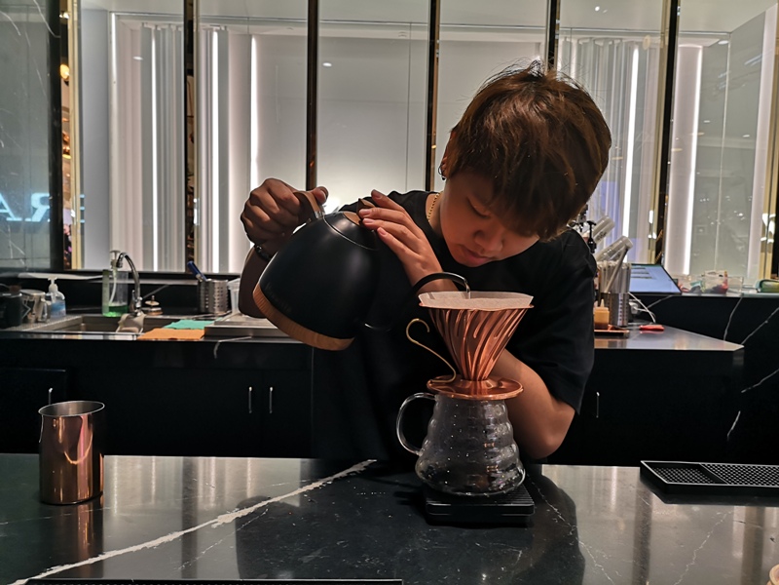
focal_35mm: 27
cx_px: 390
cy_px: 292
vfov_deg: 51.4
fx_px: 608
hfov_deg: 65.3
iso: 80
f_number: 1.8
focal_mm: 3.95
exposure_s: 1/90
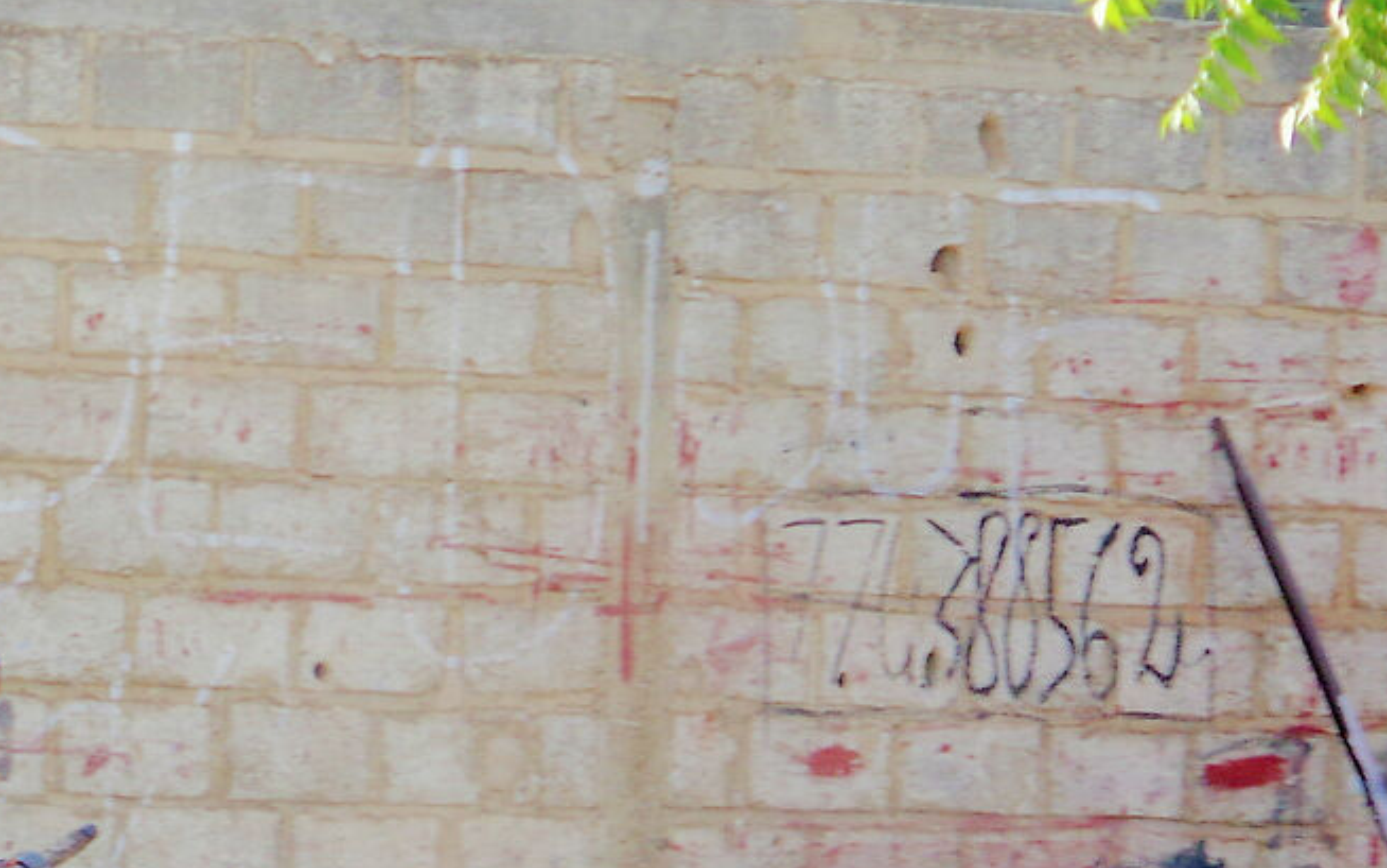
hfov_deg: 4.8
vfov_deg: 3.0
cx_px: -893
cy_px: 955
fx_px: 16522
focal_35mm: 437
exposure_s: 1/320
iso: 400
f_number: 6.3
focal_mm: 77.5
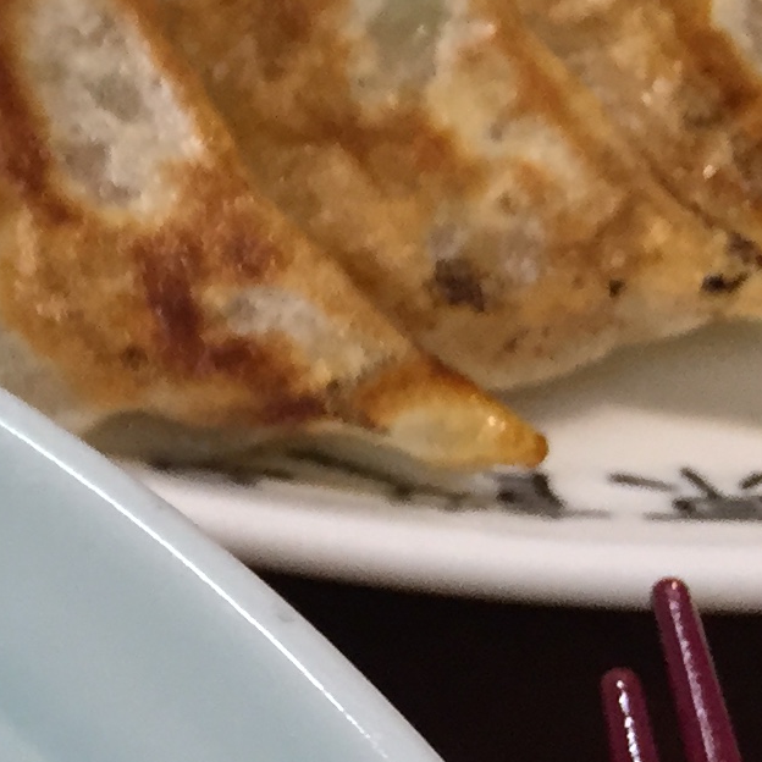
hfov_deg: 11.5
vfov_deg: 13.0
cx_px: -832
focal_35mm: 134
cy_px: 614
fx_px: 3337
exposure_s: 1/33
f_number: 2.2
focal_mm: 4.15
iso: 125
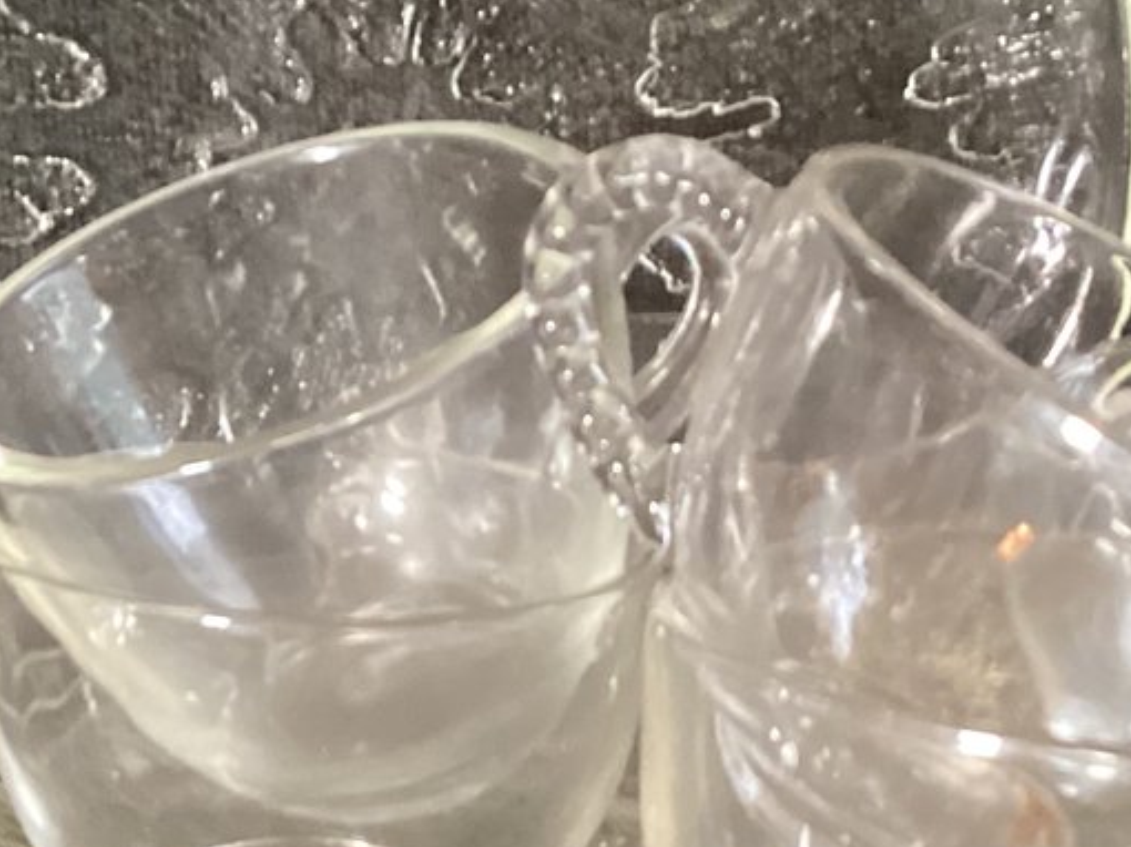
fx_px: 3004
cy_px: 790
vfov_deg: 15.8
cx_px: 307
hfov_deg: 21.2
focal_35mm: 92
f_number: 2.4
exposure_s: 1/33
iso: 400
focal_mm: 3.3
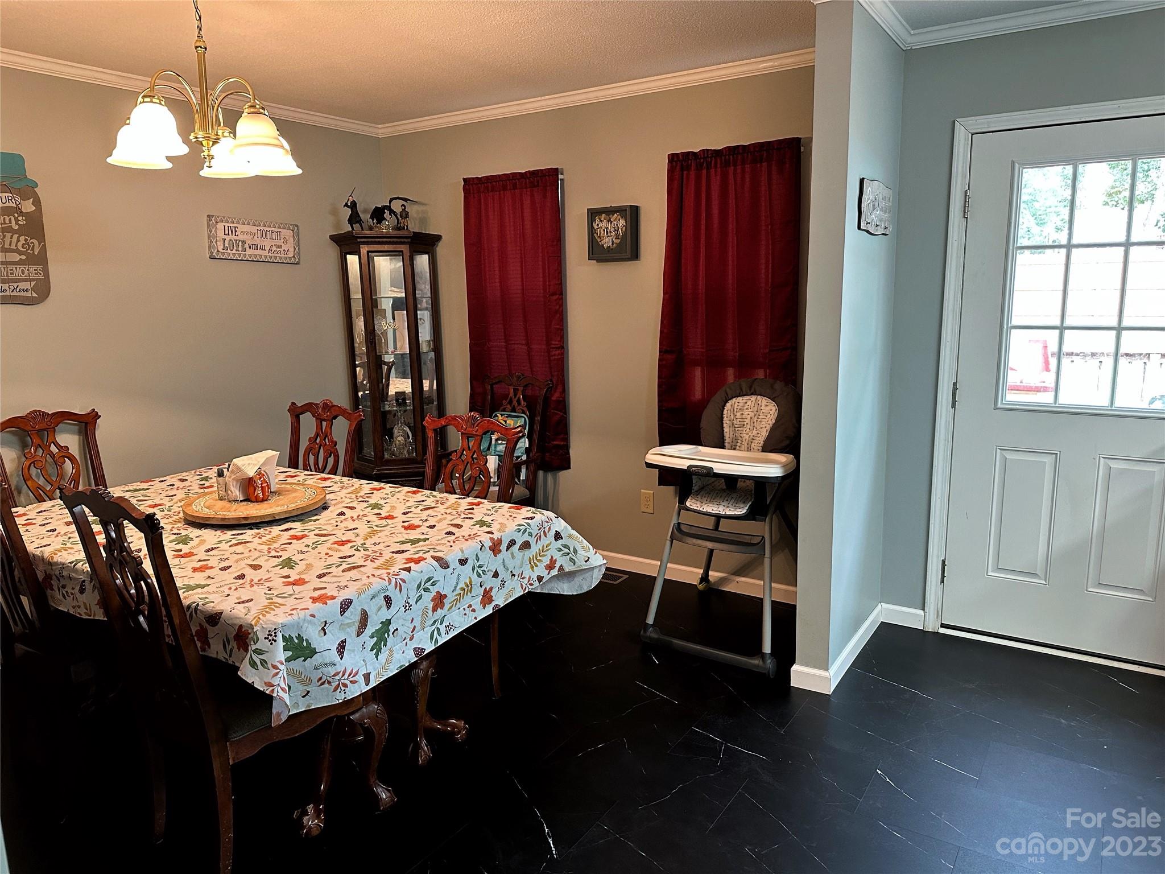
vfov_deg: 56.8
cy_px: 437
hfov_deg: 71.6
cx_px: 582
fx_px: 808
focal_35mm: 24
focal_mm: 6.86
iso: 400
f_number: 1.78
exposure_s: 1/60
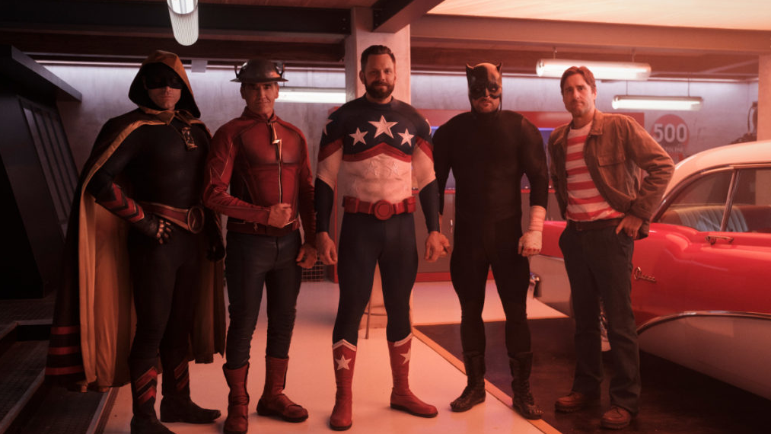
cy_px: 234
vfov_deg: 32.8
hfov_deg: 55.3
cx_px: 387
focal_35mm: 36
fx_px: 736
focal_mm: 22.7
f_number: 3.2
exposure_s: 1/250
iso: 1250
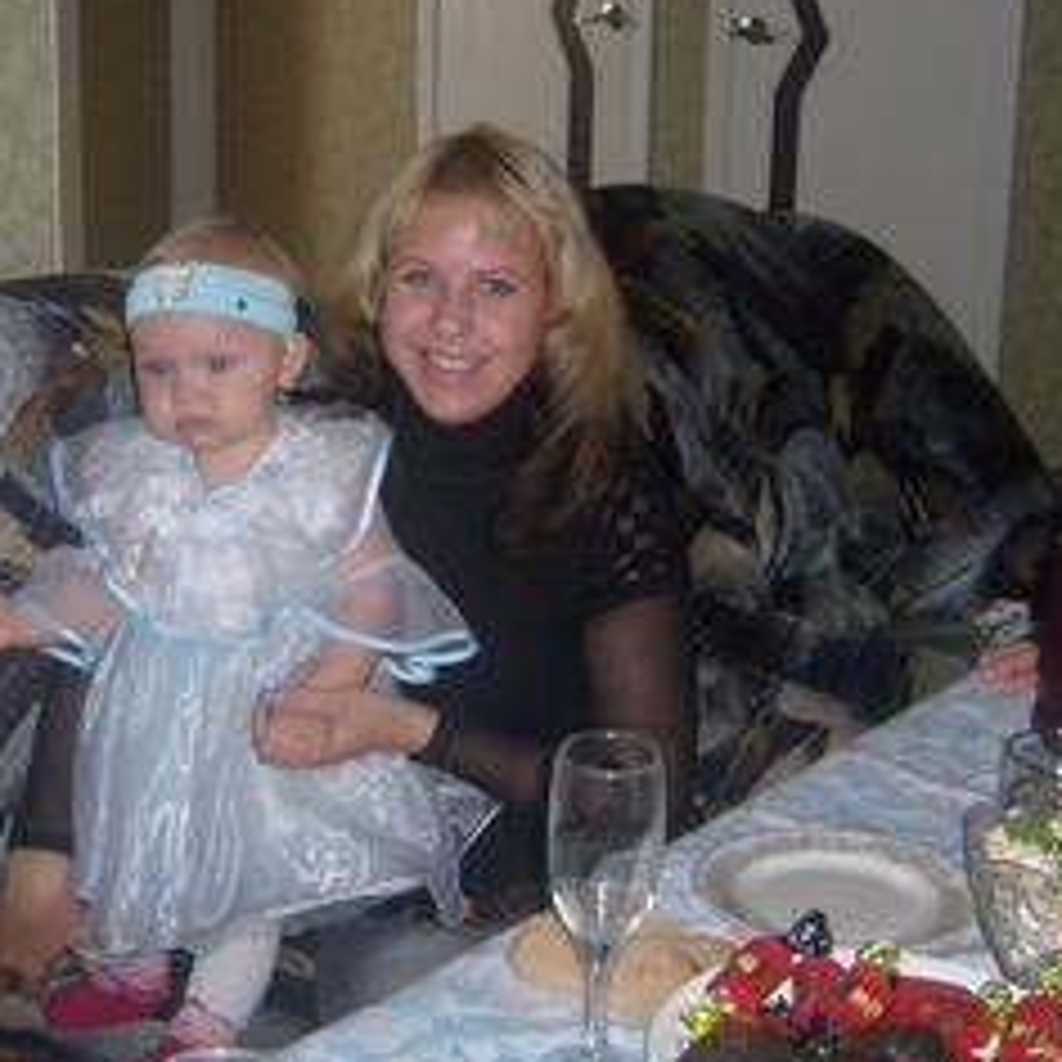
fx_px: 2048
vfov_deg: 29.0
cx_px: 396
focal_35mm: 59
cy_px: 410
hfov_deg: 29.0
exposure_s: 1/45
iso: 100
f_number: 2.8
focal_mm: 5.8
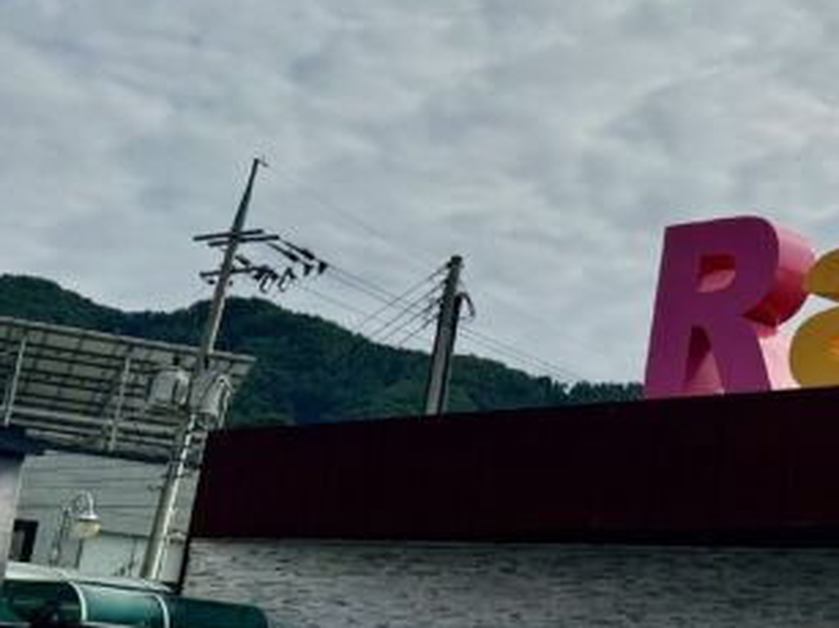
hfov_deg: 22.1
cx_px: 1063
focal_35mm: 80
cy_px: 248
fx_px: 1938
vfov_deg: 18.4
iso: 64
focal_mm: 6.86
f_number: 1.78
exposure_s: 1/20000
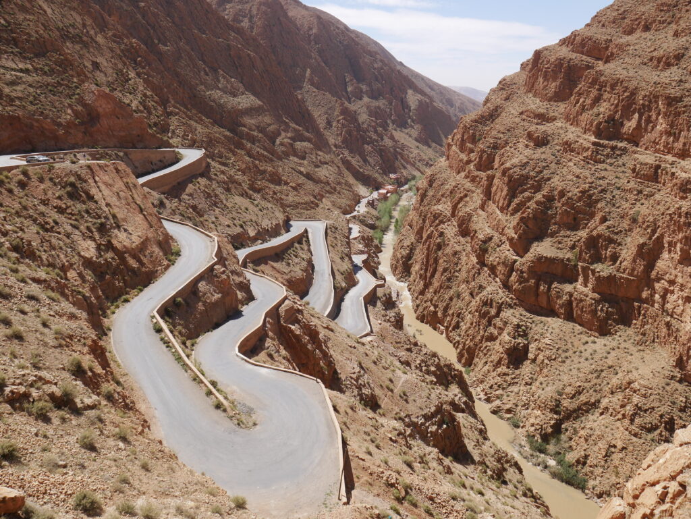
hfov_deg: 63.4
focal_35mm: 28
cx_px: 346
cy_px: 260
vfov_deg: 49.8
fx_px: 559
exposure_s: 1/500
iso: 200
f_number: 7.1
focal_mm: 14
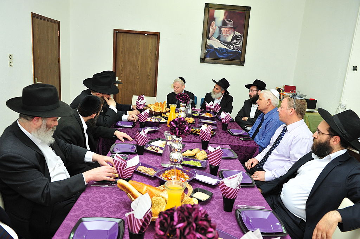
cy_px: 120
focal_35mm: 26
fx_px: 260
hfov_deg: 69.4
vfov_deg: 49.5
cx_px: 180
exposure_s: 1/160
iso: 1250
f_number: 4.5
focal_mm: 26
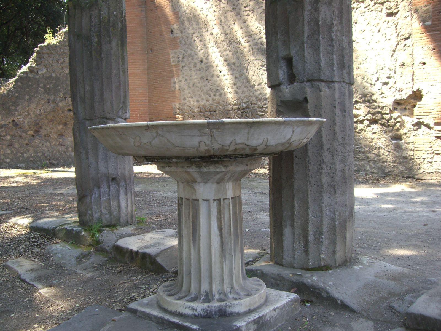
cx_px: 220
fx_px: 484
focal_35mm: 38
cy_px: 166
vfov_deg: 37.7
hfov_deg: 49.0
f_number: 2.7
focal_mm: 6.2
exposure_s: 1/200
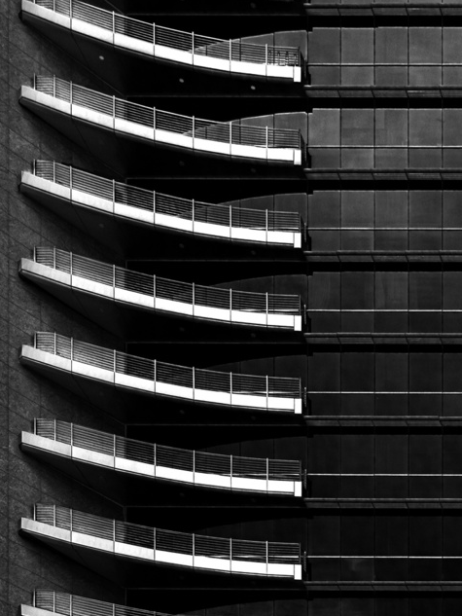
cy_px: 389
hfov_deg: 11.8
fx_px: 2241
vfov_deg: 15.6
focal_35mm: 126
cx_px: 220
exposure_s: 1/500
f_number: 9
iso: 320
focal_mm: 55
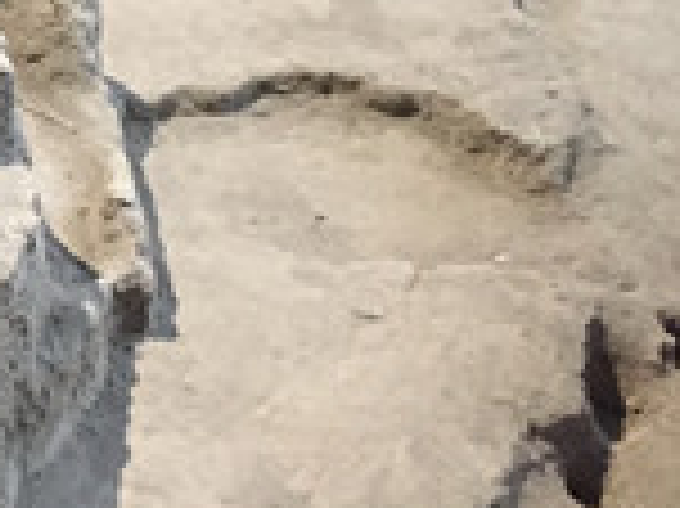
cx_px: -518
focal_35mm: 115
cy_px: -103
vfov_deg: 12.6
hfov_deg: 15.0
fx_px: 2257
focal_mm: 4.15
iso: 250
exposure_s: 1/24
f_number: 2.2
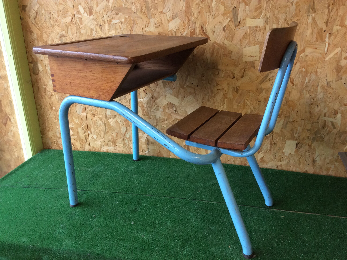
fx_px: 320
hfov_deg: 56.9
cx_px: 174
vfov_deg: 44.1
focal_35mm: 32
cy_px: 130
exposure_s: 1/25
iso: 64
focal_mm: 3.3
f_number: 2.4
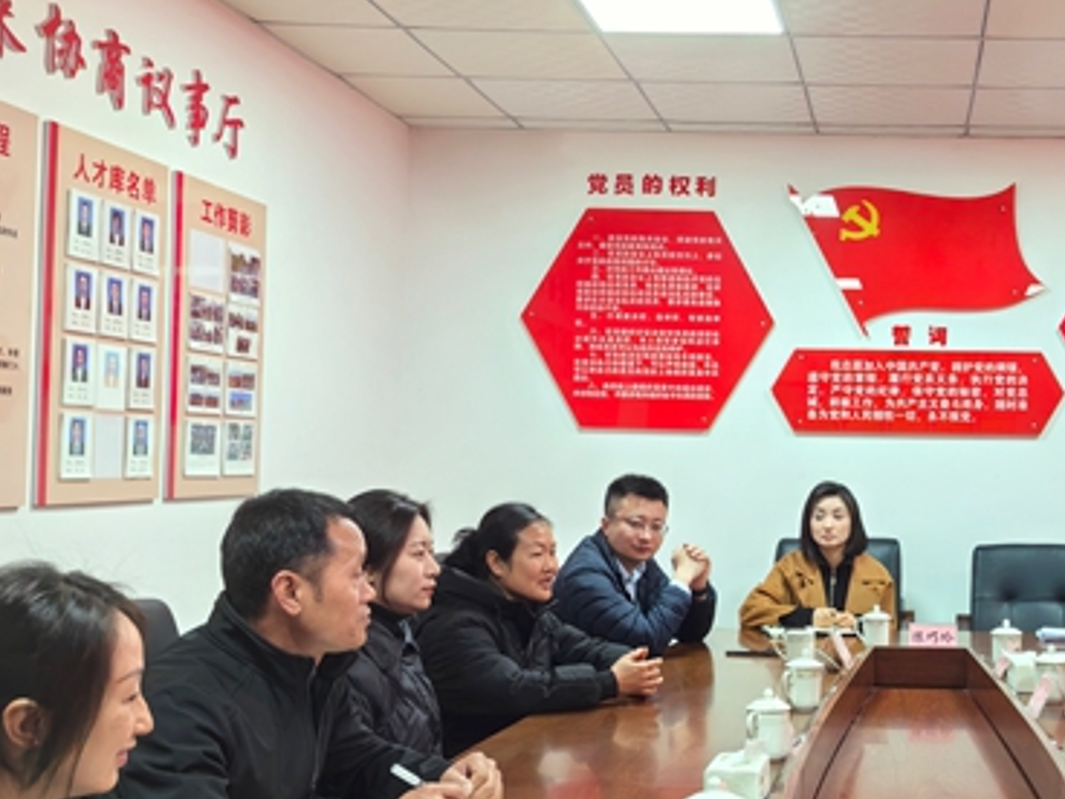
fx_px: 1446
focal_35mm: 47
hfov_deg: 38.5
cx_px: 894
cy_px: 423
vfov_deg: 30.9
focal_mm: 5.52
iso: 125
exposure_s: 1/50
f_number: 1.9
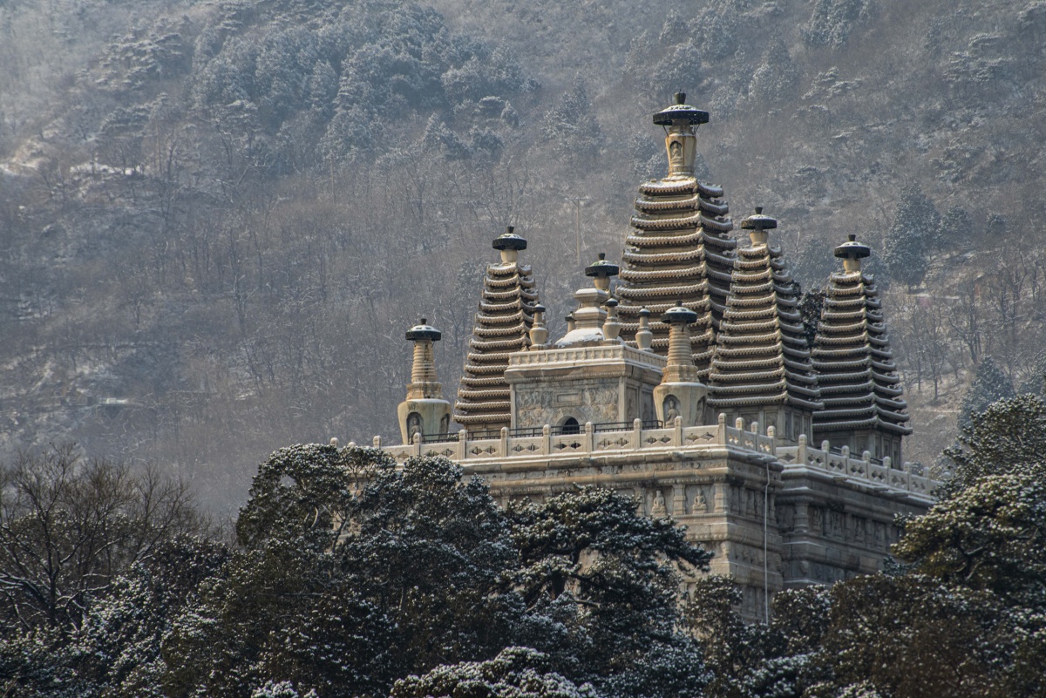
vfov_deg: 4.6
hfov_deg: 6.9
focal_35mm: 300
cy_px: 349
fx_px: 8719
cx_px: 523
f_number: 11
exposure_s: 1/200
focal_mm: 300
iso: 160
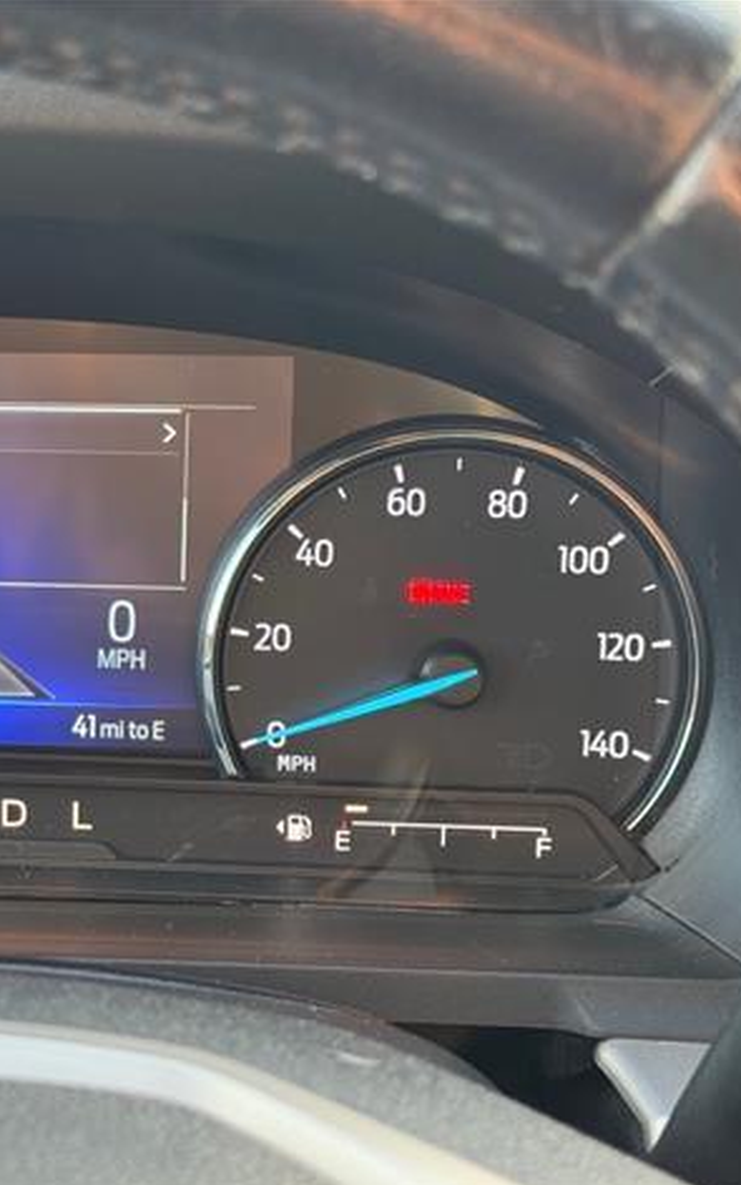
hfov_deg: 18.4
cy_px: 598
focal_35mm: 69
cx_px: -5
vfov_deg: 29.8
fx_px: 2229
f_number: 1.78
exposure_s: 1/60
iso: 100
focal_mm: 6.76
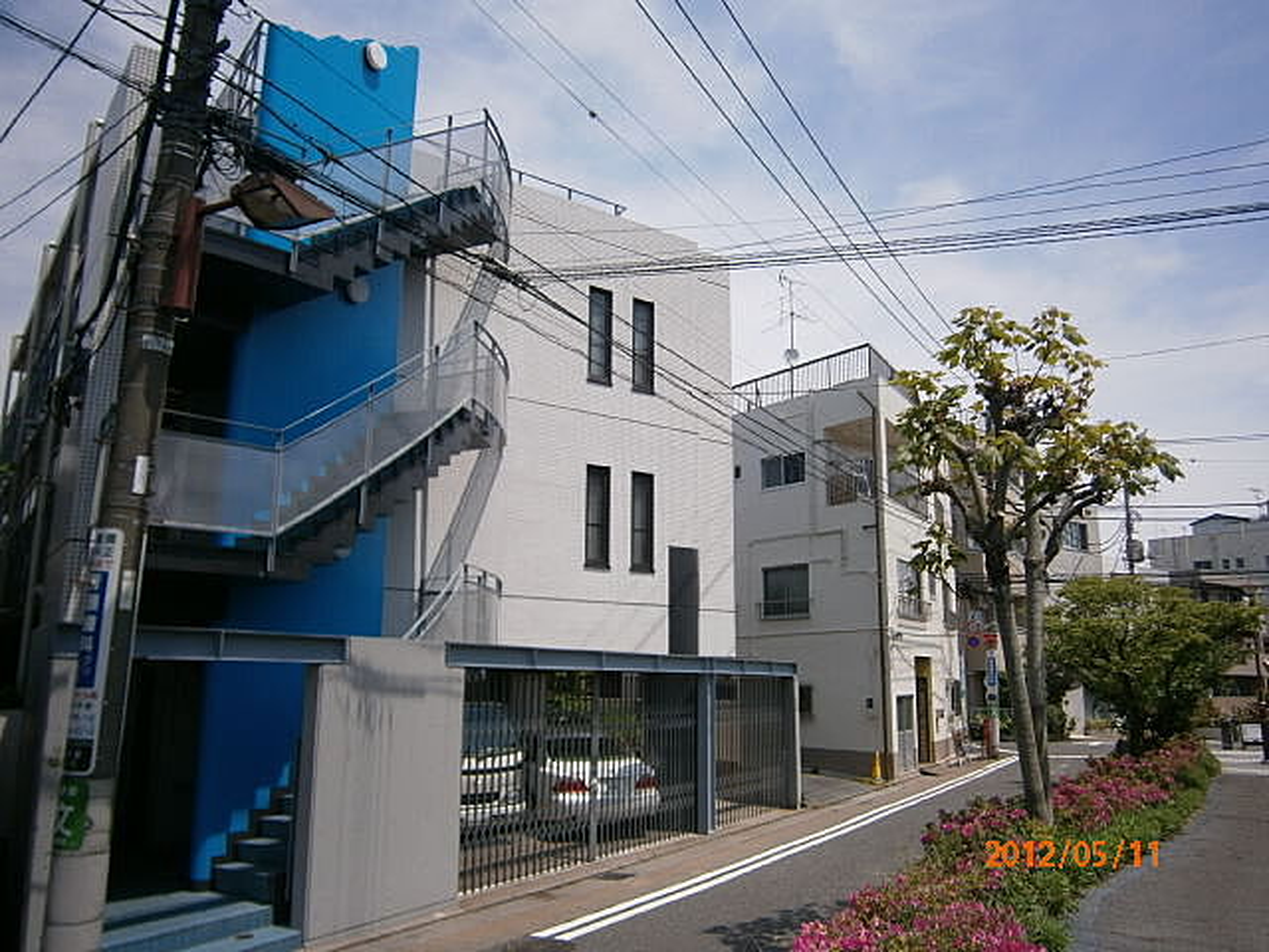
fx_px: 953
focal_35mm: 26
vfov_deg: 53.1
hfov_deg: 67.3
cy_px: 476
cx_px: 634
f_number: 2.8
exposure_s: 1/2000
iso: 80
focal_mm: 4.7
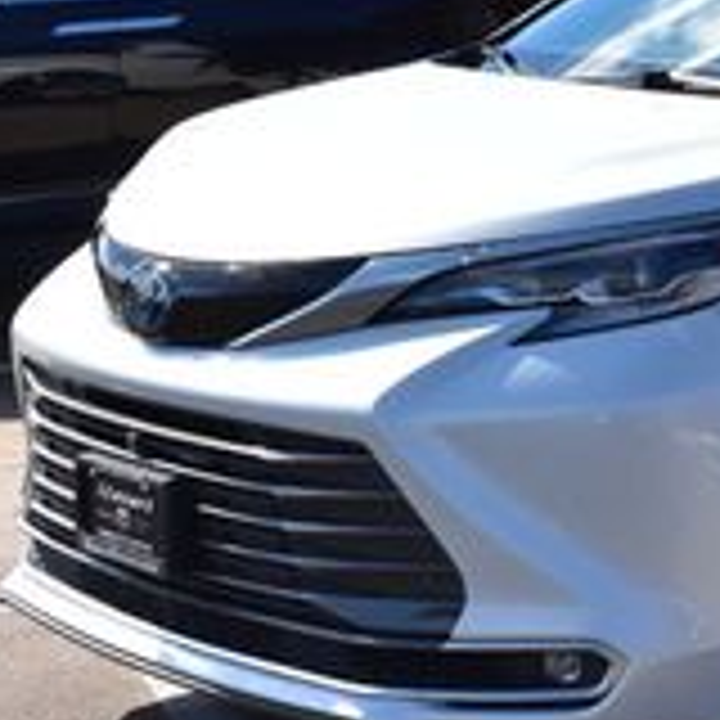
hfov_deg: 11.5
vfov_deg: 12.6
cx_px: 1418
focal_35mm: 138
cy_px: 122
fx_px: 3240
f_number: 11
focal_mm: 27
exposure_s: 1/500
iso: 400
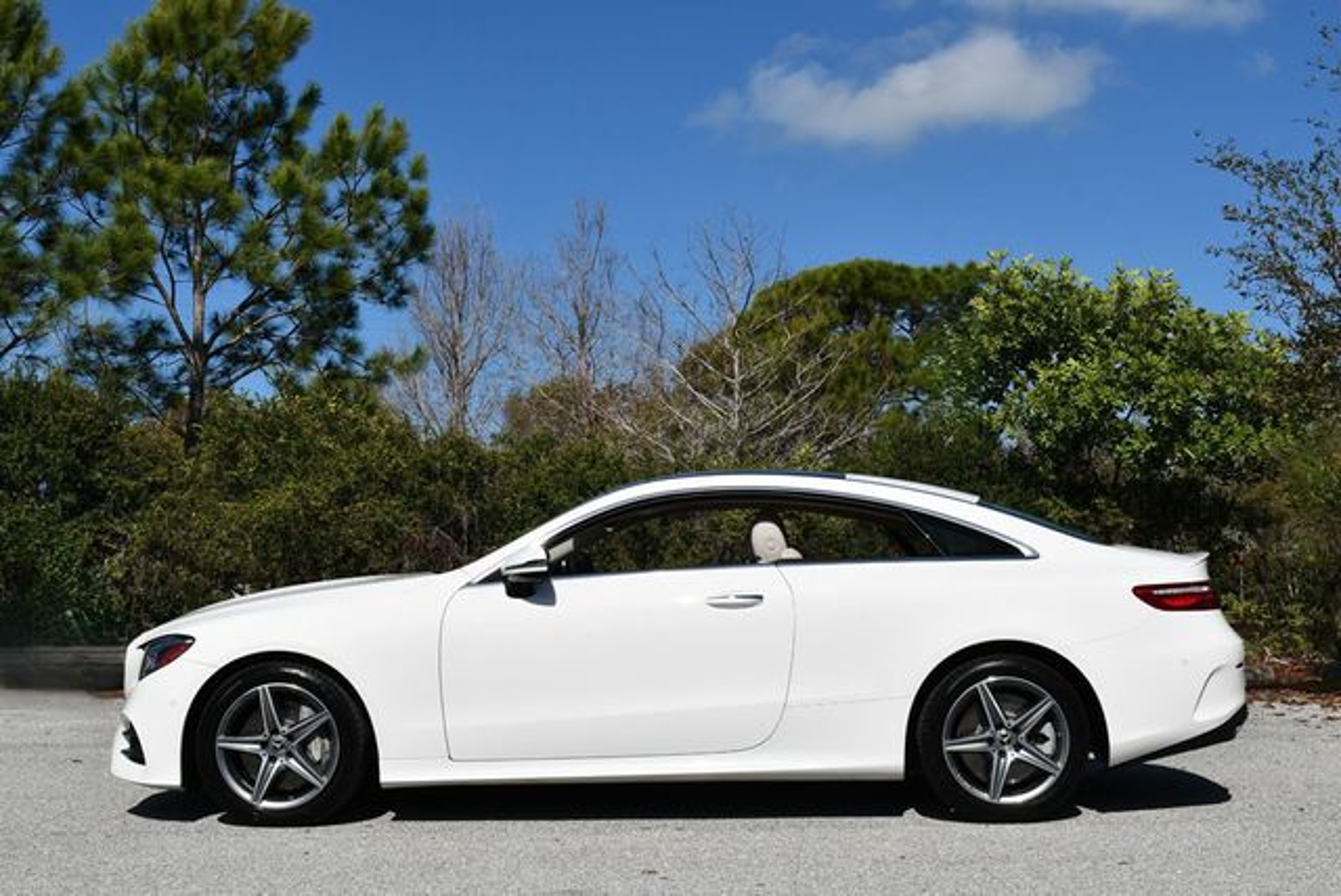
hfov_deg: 38.2
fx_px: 1939
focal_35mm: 52
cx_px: 670
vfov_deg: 26.0
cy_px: 448
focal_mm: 26
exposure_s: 1/400
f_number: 10
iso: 100
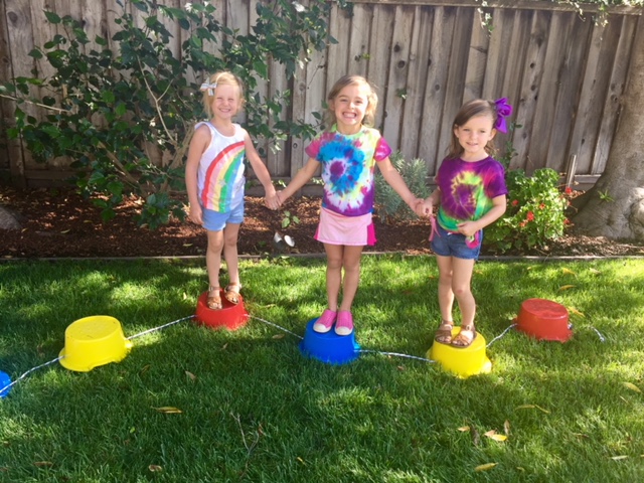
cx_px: 322
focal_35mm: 29
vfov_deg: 48.2
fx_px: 540
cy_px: 242
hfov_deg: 61.7
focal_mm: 4.15
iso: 32
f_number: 2.2
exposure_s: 1/120
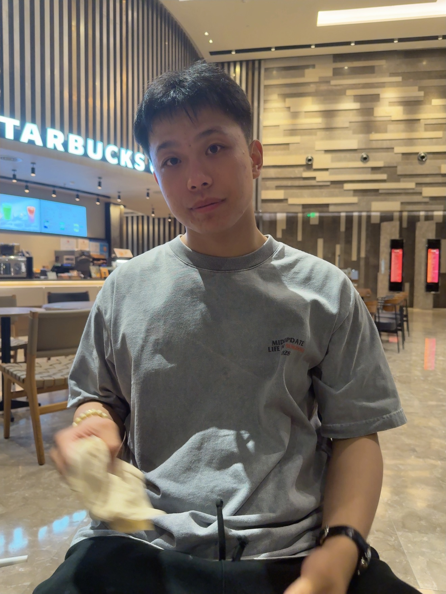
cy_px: 297
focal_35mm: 24
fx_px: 412
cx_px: 223
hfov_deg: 56.8
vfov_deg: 71.6
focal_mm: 6.76
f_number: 1.78
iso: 640
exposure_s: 1/50
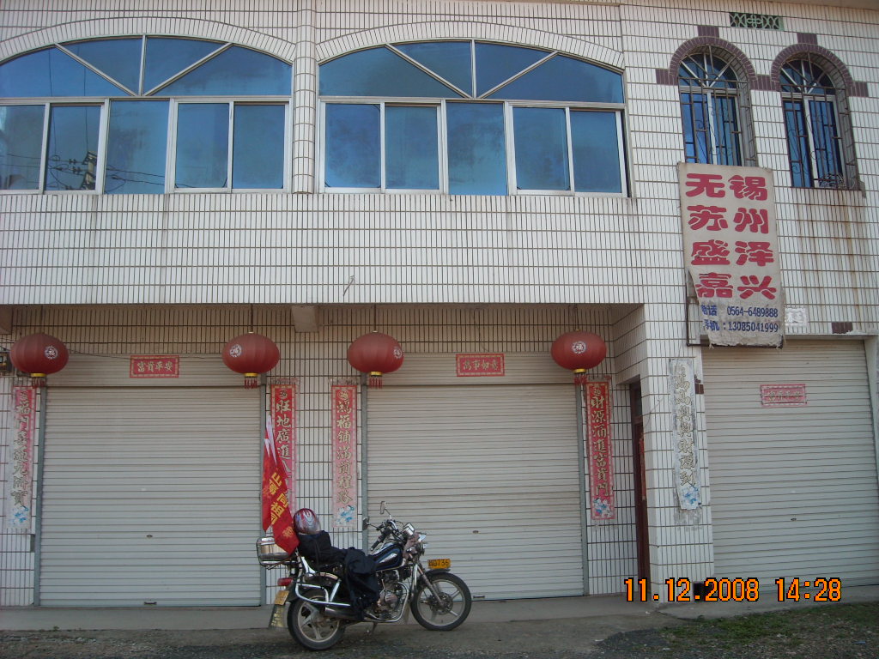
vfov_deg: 40.7
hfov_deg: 52.6
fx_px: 889
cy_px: 330
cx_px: 440
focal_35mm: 35
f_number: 2.8
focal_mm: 5.7
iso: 64
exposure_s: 1/309
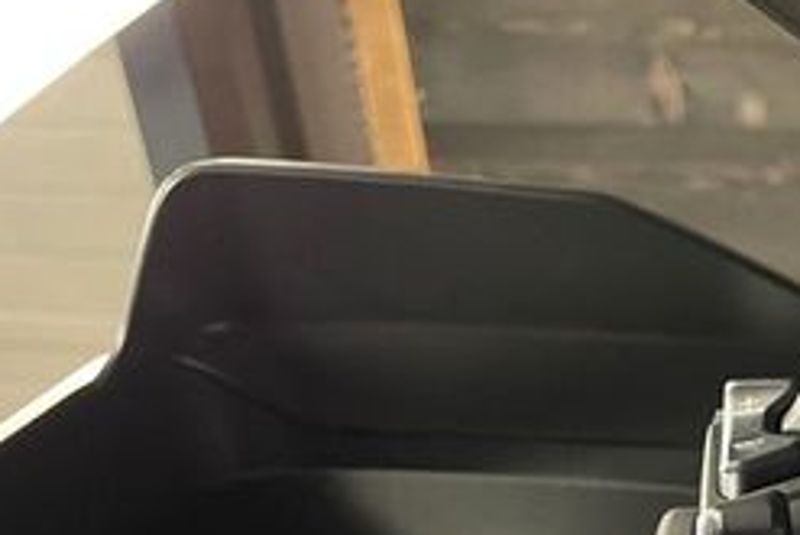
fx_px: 1556
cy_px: 684
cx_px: 871
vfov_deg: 18.2
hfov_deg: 26.6
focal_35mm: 70
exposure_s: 1/25
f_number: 1.6
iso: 500
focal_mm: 4.2
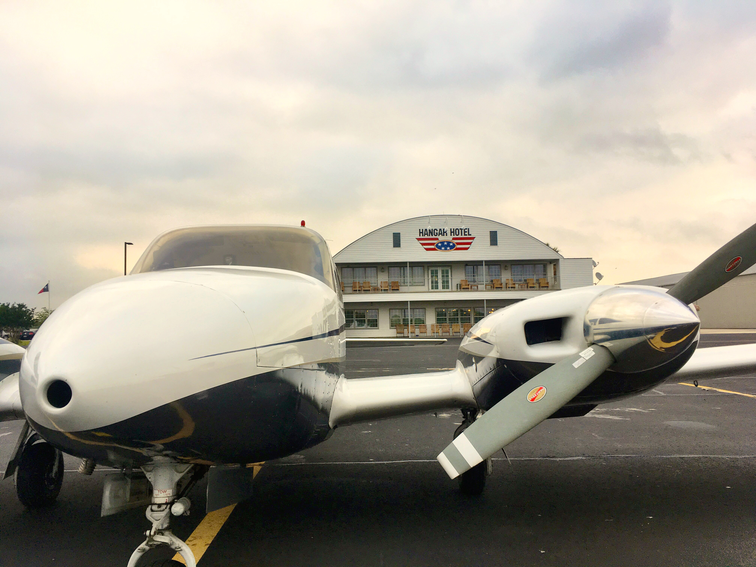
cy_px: 284
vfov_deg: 48.2
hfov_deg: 61.7
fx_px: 633
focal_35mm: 29
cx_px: 378
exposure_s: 1/120
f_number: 2.2
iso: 25
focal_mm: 4.15
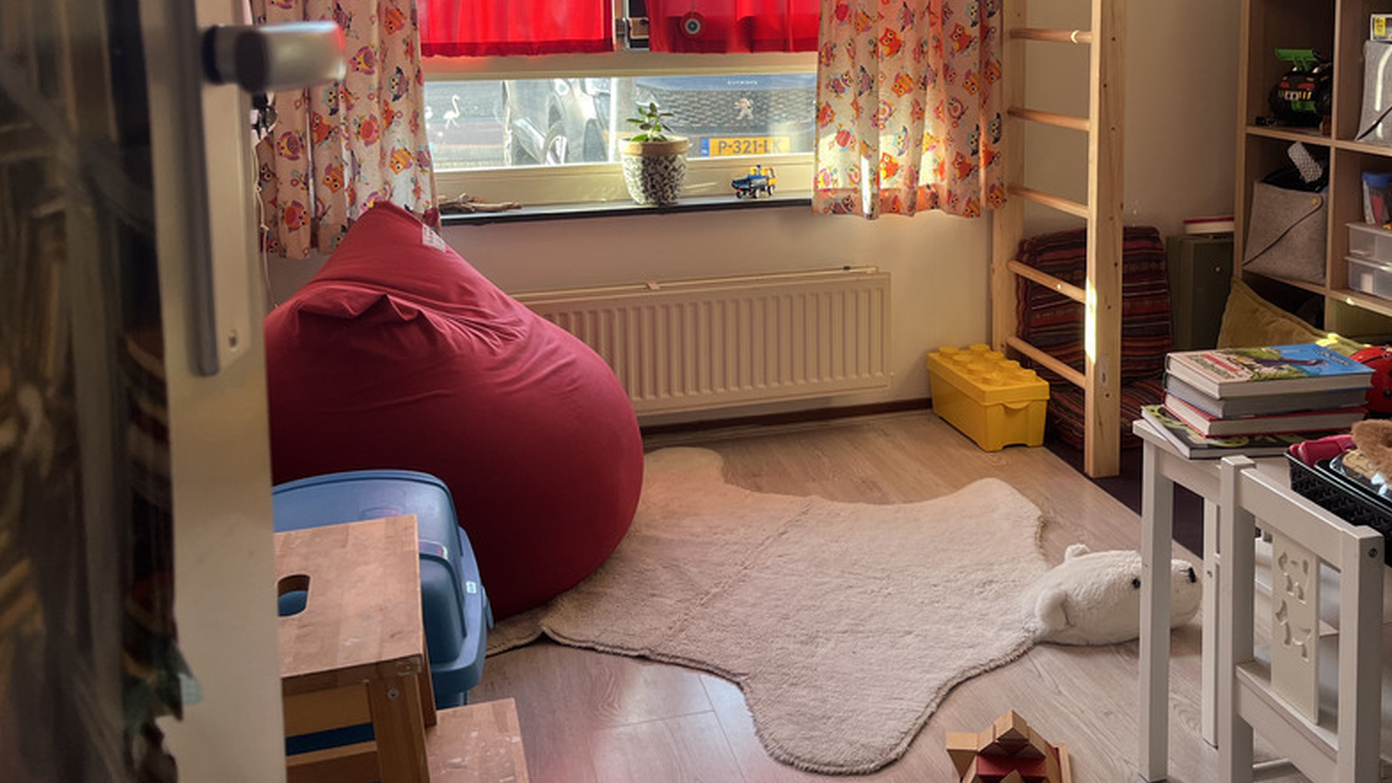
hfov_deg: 53.5
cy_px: 158
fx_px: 1366
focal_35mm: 37
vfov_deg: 31.2
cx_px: 852
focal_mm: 5.1
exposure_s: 1/100
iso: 50
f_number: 1.6
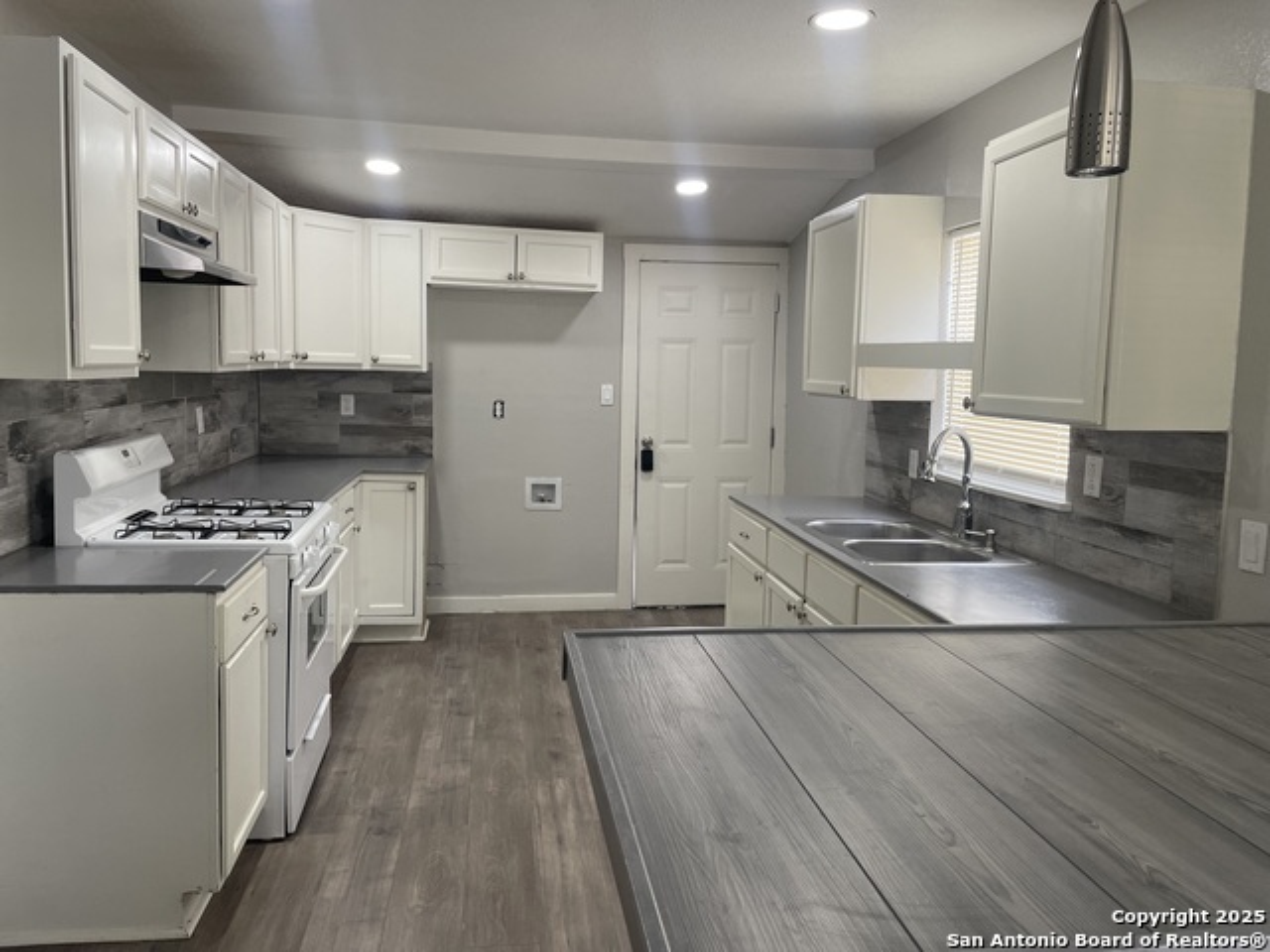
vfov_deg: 53.1
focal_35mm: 26
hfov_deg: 67.3
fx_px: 954
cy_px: 476
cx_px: 635
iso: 100
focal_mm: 4.2
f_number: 1.6
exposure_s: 1/120
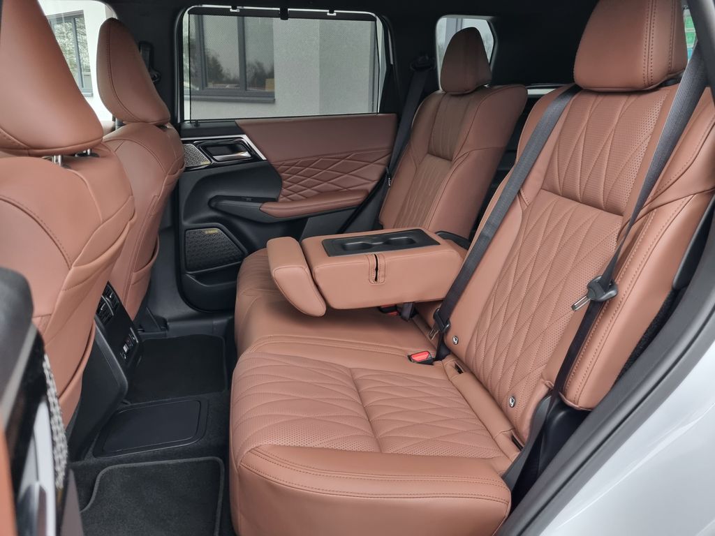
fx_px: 537
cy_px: 268
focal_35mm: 26
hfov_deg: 67.3
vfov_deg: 53.1
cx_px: 358
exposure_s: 1/100
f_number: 1.8
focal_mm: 5.4
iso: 320
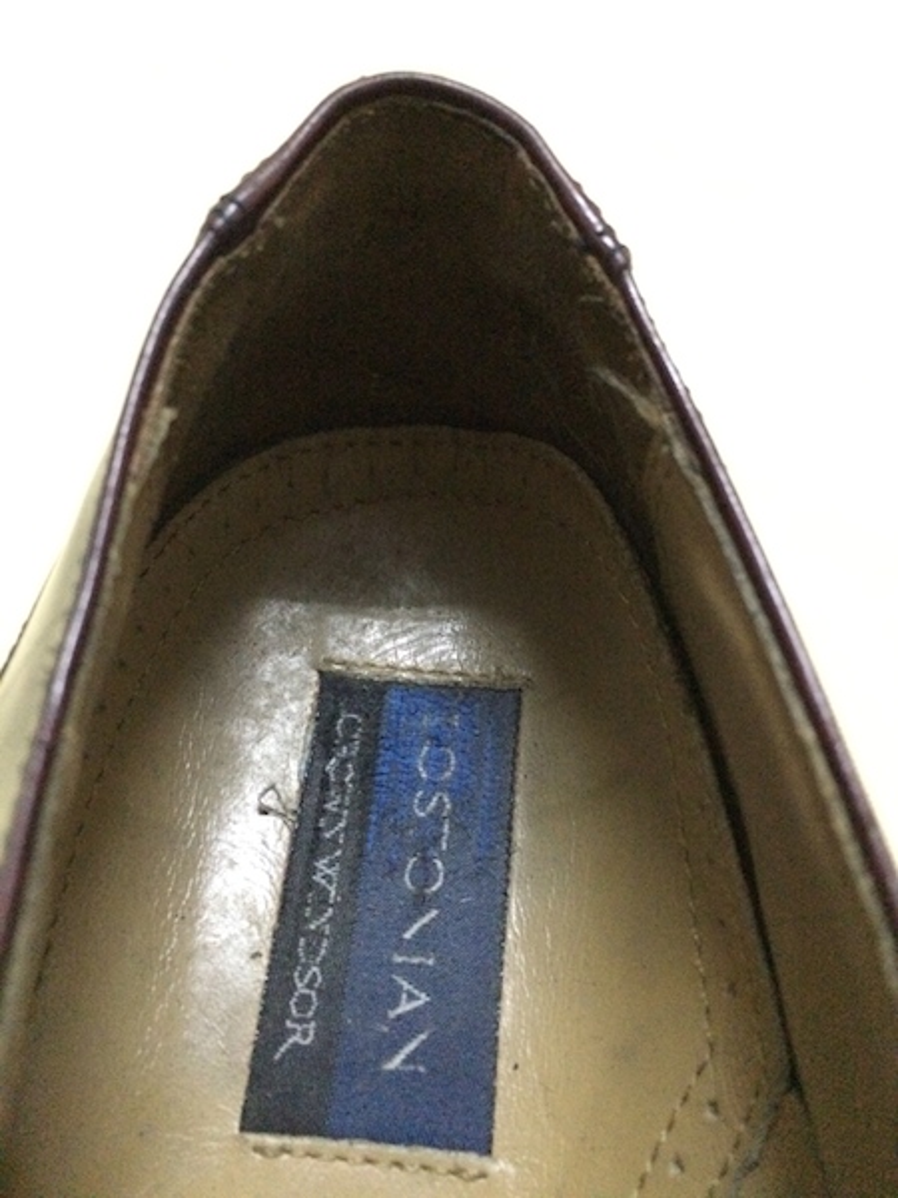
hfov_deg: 48.2
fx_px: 1003
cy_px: 599
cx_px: 449
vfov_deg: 61.7
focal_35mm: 29
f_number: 2.2
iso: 1000
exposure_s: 1/17
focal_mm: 4.15
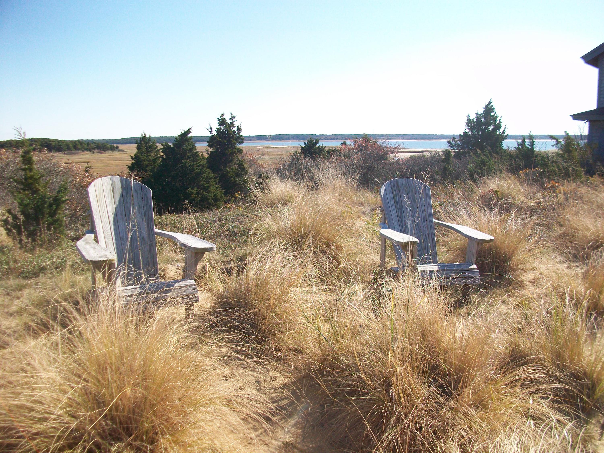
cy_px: 226
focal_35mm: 32
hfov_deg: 56.8
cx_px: 302
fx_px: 558
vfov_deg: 44.2
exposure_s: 1/640
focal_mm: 5.7
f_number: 2.8
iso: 64
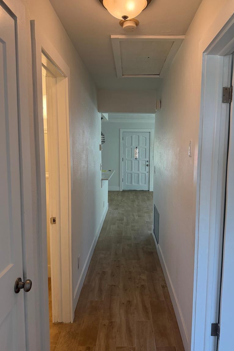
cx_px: 128
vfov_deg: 69.4
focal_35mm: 26
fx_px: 253
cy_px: 173
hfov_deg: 49.5
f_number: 1.78
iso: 200
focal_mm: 6.76
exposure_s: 1/138
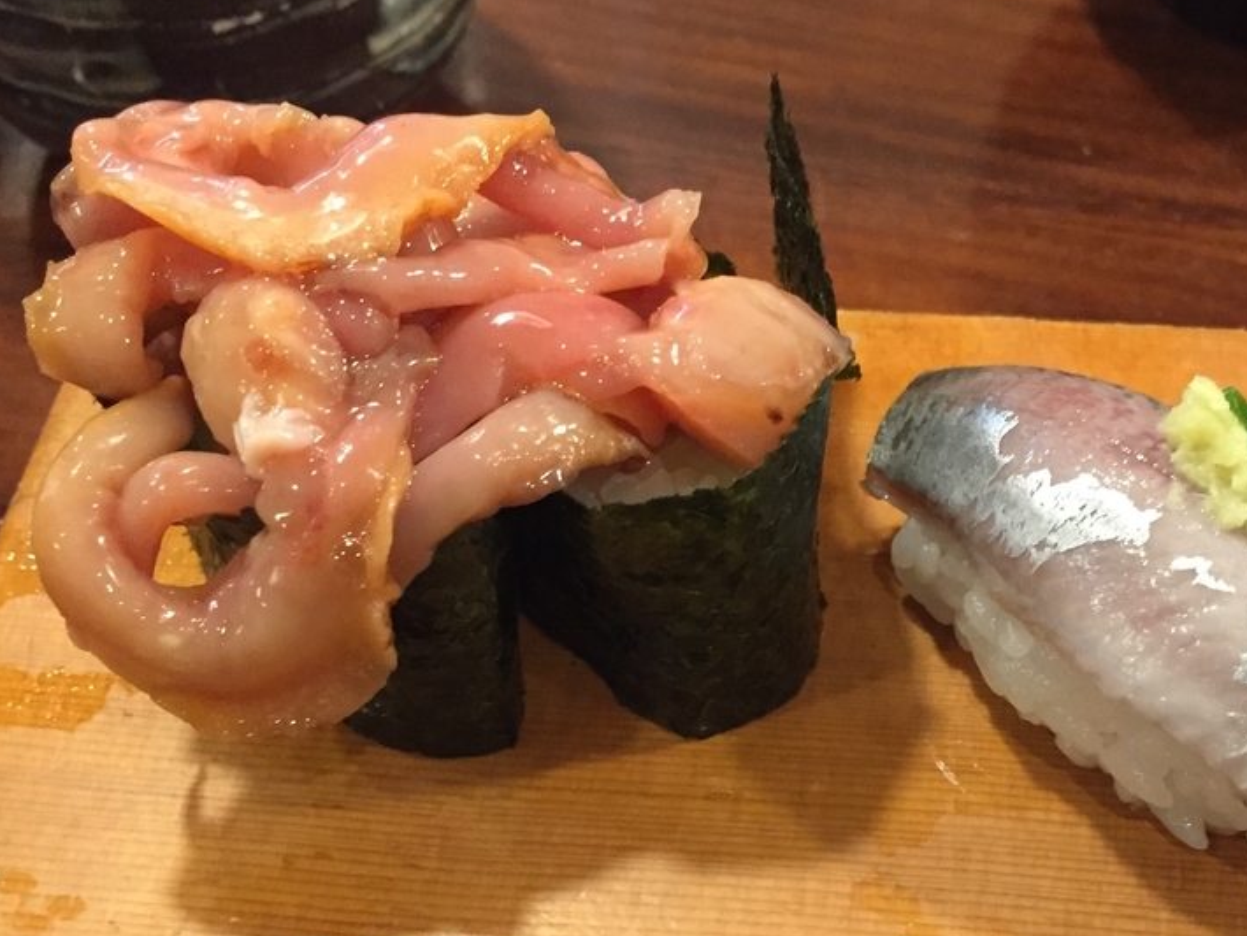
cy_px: 706
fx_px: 1766
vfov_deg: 29.2
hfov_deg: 38.5
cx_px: 822
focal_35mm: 49
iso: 250
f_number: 2.2
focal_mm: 4.15
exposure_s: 1/30
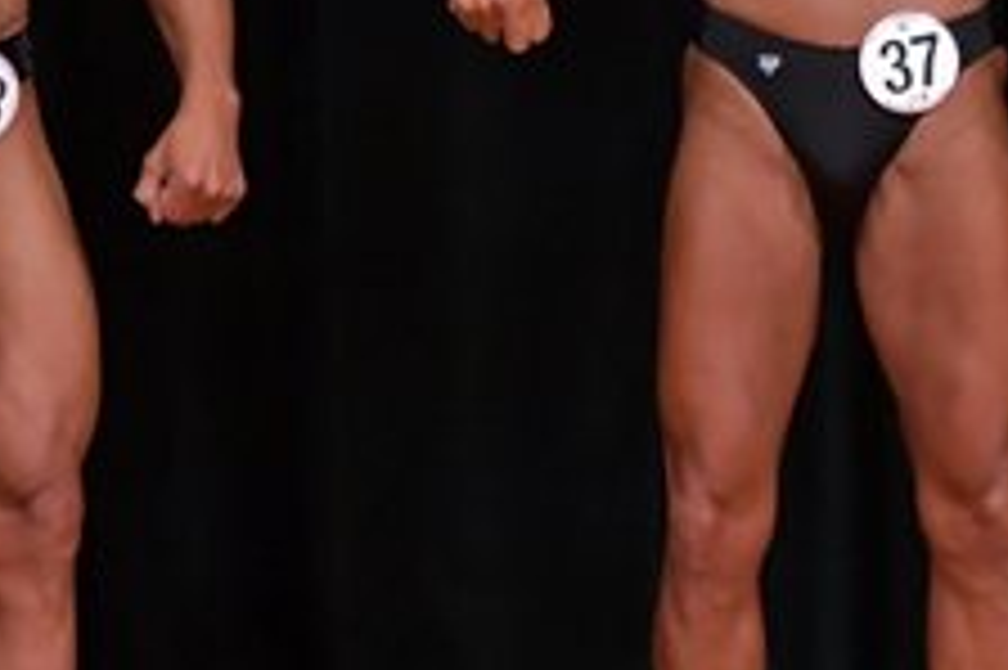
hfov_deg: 2.1
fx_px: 27531
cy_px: -27
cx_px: 448
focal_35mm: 984
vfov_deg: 1.4
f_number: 5.6
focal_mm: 190
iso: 5000
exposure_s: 1/400
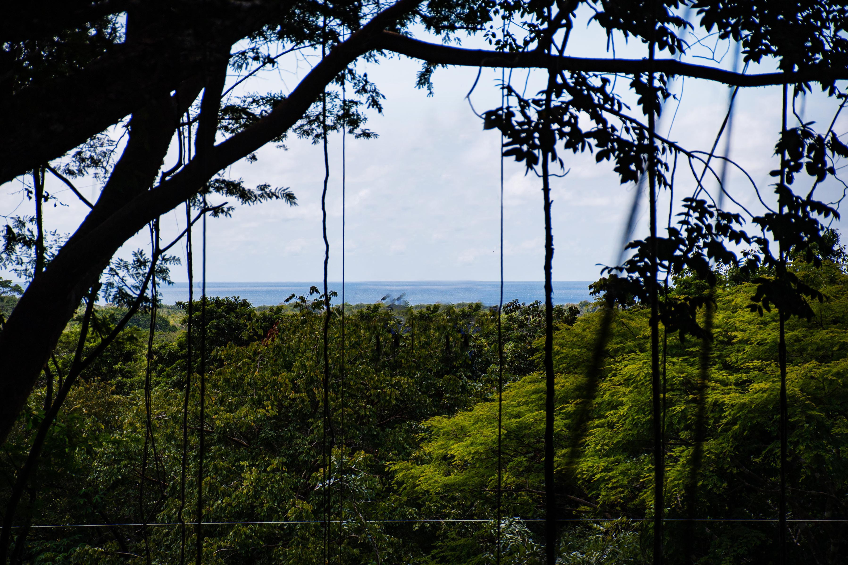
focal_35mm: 120
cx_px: 424
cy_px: 282
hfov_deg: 17.1
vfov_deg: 11.4
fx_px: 2827
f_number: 6.3
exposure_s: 1/640
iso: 100
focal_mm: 80
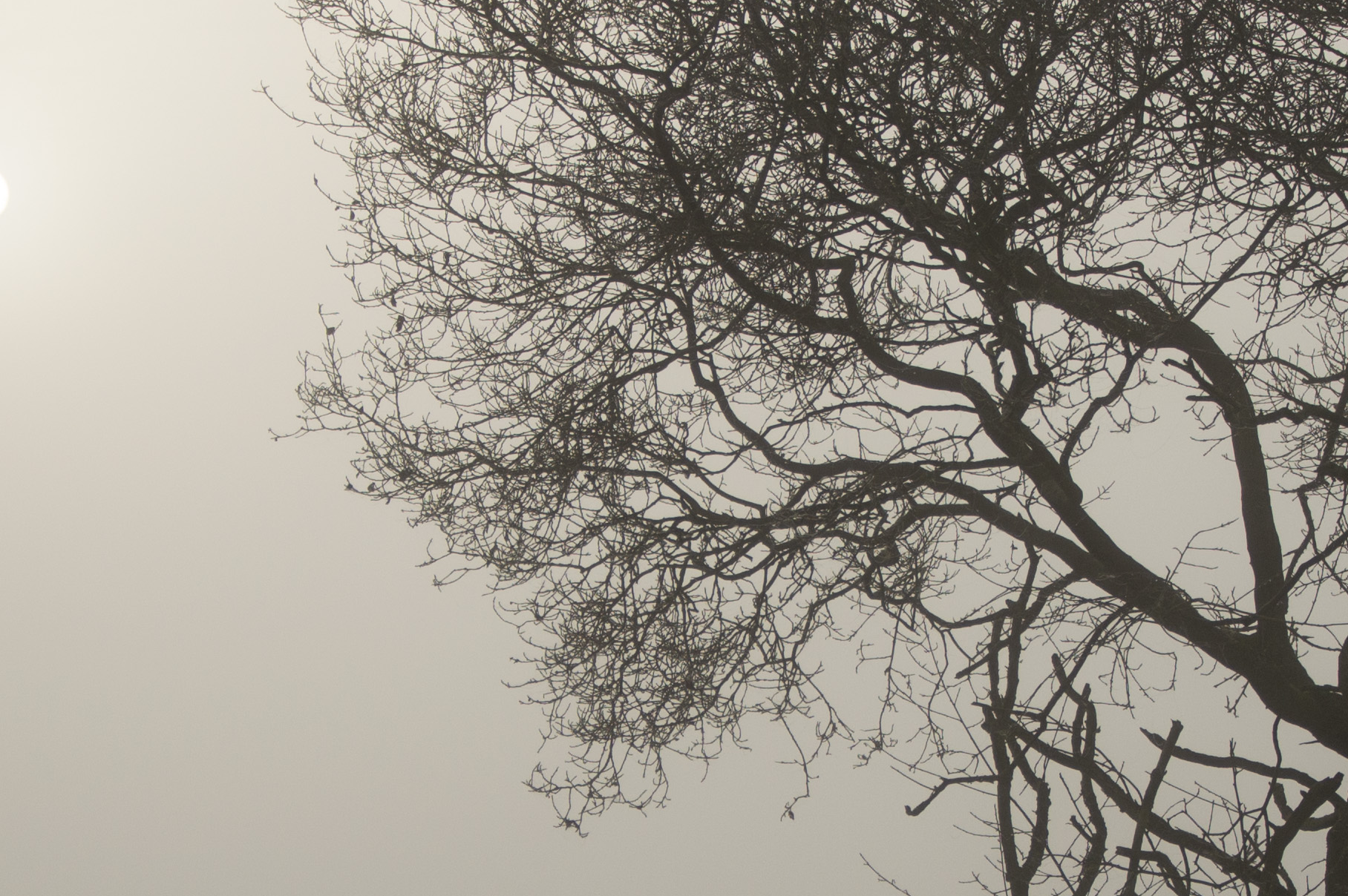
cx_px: 653
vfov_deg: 8.6
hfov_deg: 12.9
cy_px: 771
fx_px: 5949
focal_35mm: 159
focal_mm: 32
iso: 100
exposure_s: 1/640
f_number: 4.2
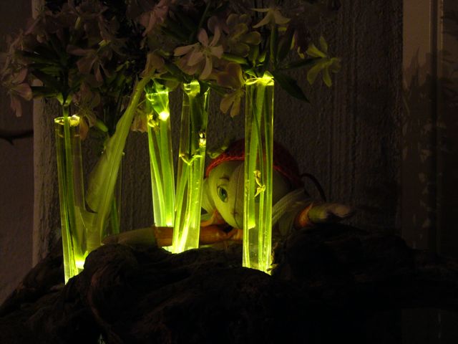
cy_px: 172
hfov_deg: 39.7
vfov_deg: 30.3
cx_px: 229
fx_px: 635
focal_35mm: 48
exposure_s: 1/4
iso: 200
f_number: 2.8
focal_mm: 8.1
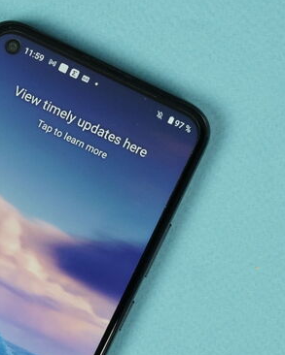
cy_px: 298
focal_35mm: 96
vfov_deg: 19.7
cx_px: -1
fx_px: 1012
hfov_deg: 15.7
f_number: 7.1
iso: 2500
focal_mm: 39
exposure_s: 1/160
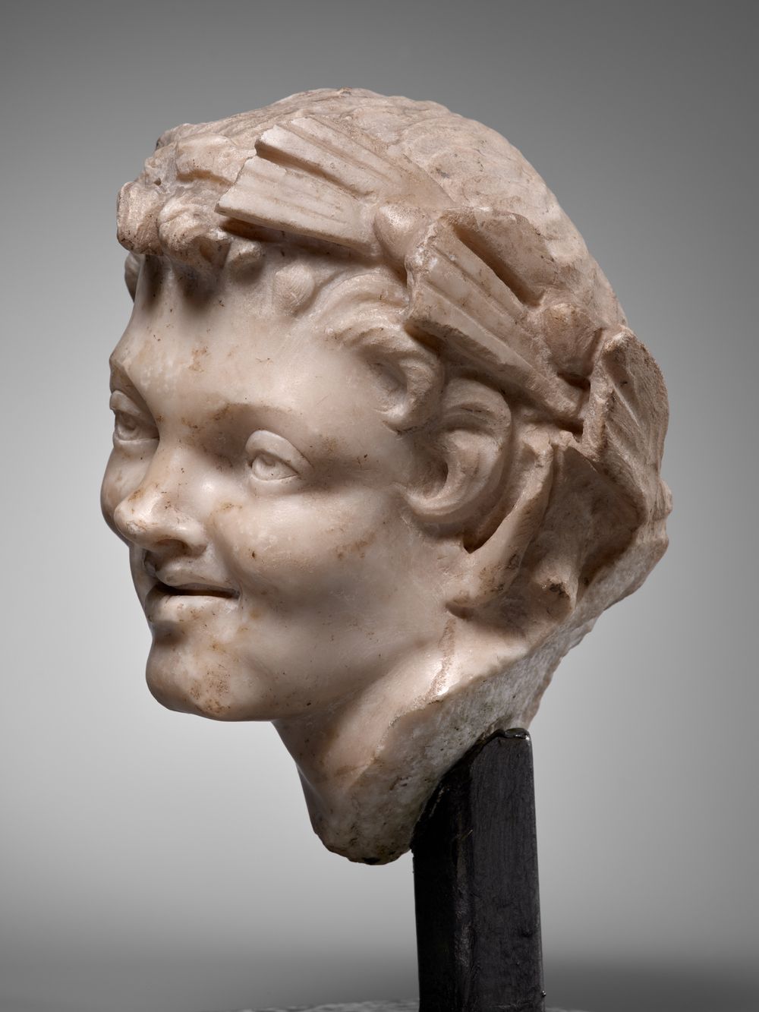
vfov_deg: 30.7
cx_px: 380
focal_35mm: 63
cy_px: 506
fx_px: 1842
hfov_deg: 23.3
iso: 200
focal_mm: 80
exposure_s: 1/60
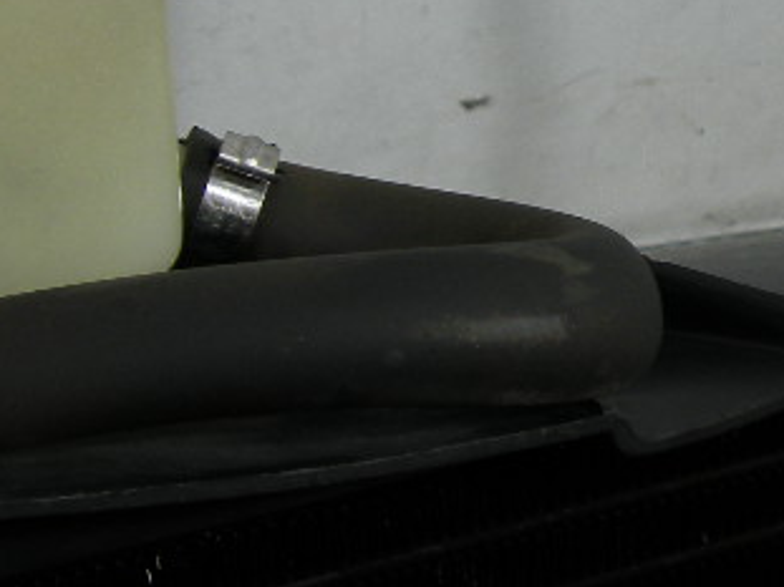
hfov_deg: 18.9
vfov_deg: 15.5
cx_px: -449
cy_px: -257
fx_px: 2015
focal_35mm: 89
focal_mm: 4.7
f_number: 3.2
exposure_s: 1/107
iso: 64
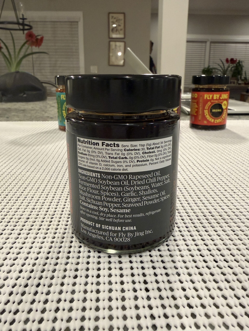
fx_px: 249
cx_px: 124
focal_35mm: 26
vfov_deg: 67.3
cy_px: 166
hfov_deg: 53.1
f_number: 2.2
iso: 320
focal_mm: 2.22
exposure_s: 1/60
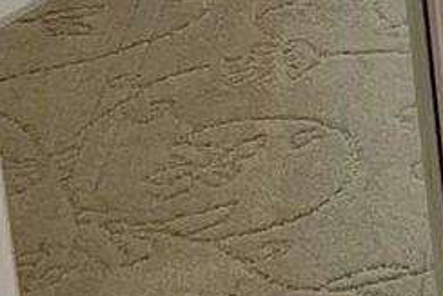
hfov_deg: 7.0
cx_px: 1451
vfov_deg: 5.1
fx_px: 3140
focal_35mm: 255
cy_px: -668
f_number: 1.5
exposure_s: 1/120
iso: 32
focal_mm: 5.7
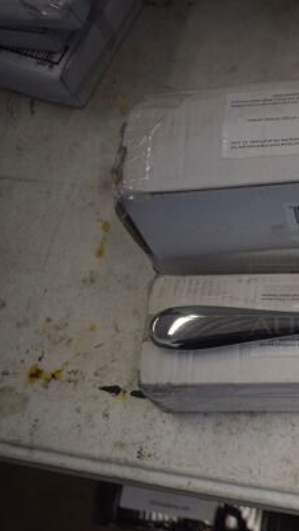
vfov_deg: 42.9
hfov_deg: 22.3
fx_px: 677
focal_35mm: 48
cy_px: 269
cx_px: 389
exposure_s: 1/250
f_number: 3.5
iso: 500
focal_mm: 20
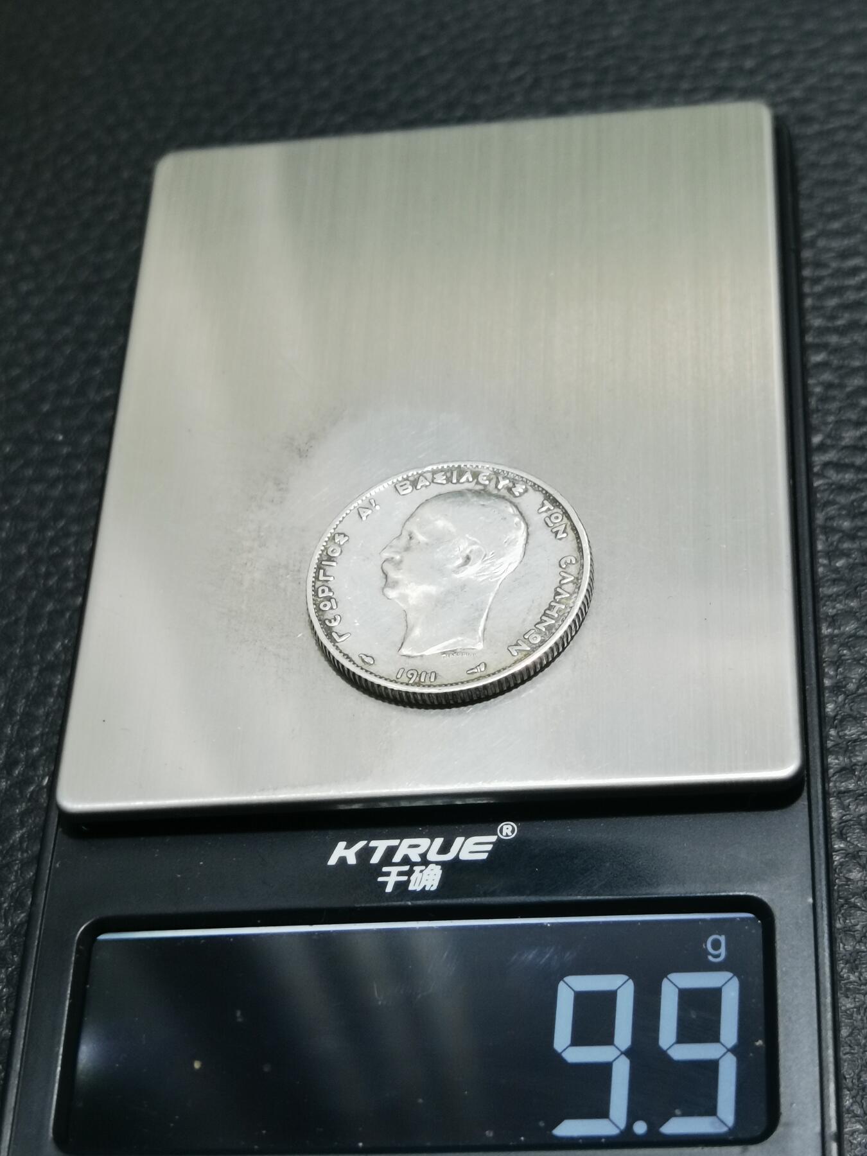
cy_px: 578
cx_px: 434
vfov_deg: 29.4
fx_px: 2204
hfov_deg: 22.3
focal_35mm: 66
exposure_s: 1/50
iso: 100
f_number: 1.9
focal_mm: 6.67
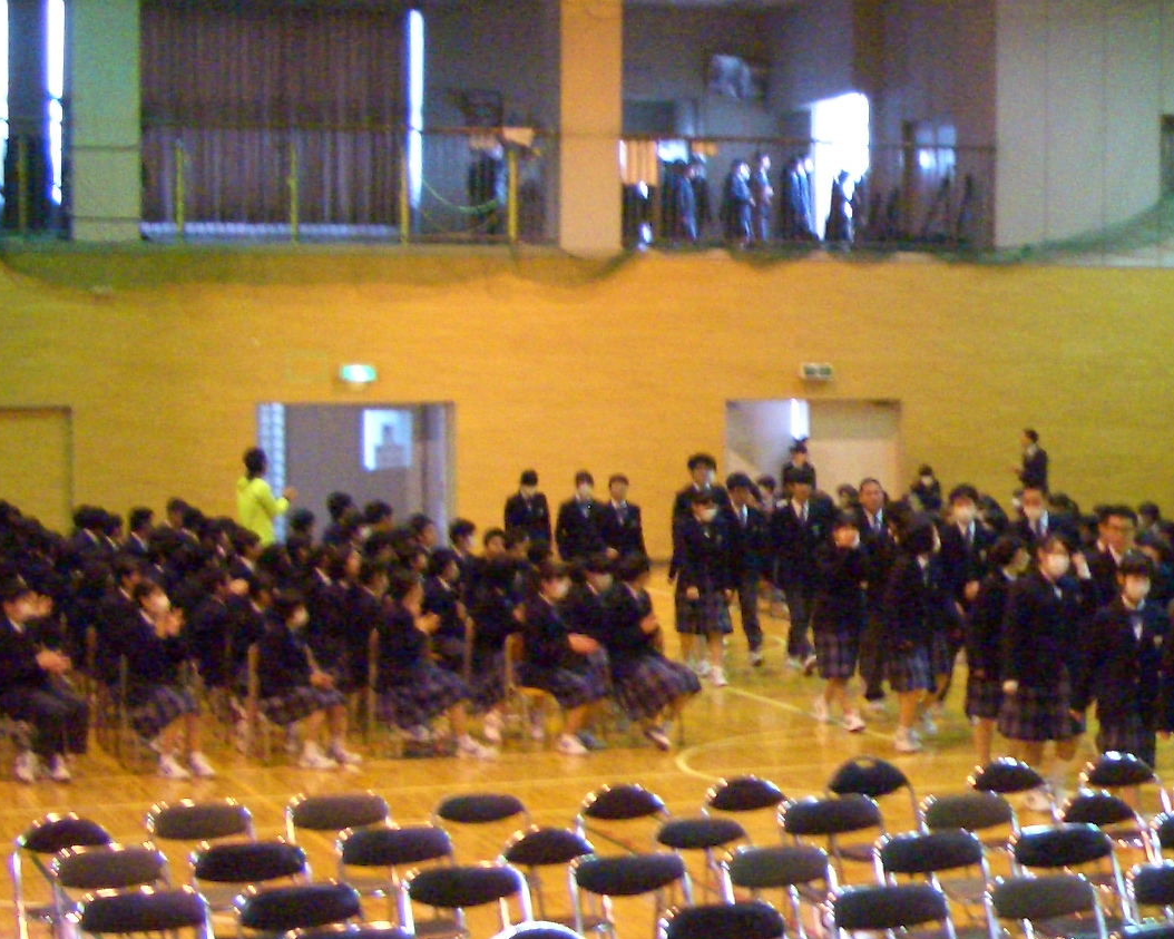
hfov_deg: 22.0
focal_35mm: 83
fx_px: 2884
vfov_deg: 18.4
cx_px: 1217
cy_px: 659
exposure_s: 1/20
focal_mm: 5.8
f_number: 2.6
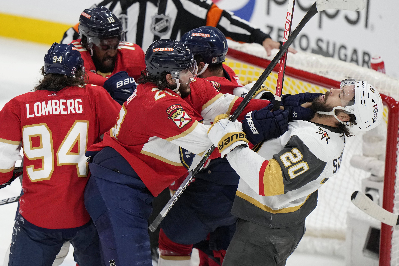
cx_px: 200
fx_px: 4433
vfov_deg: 3.4
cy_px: 133
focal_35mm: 400
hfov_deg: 5.2
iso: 2000
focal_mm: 400
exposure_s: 1/1600
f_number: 3.2
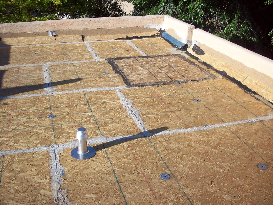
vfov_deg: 36.8
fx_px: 308
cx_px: 131
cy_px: 105
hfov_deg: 47.9
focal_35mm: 39
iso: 80
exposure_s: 1/304
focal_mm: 6.2
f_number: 5.6
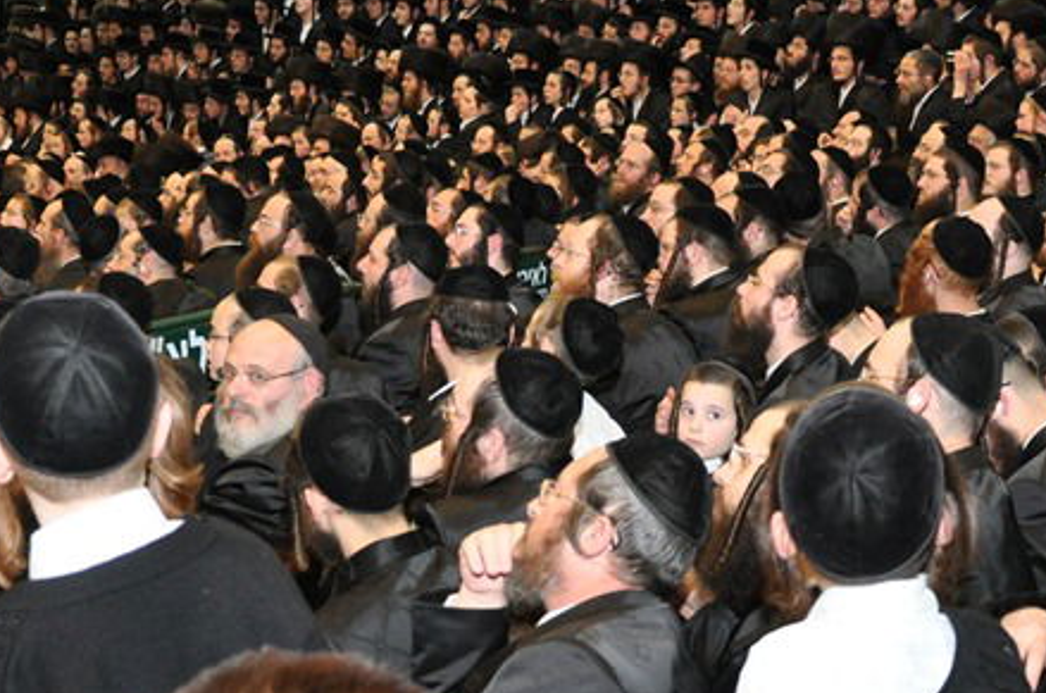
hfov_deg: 31.9
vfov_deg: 21.3
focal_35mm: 63
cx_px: 427
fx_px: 1827
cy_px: 505
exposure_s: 1/60
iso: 800
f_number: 4
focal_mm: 18
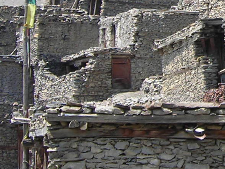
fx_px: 1085
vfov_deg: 8.7
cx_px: 342
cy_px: -62
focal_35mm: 167
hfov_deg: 11.3
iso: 50
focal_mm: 6.3
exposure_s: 1/329
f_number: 3.2
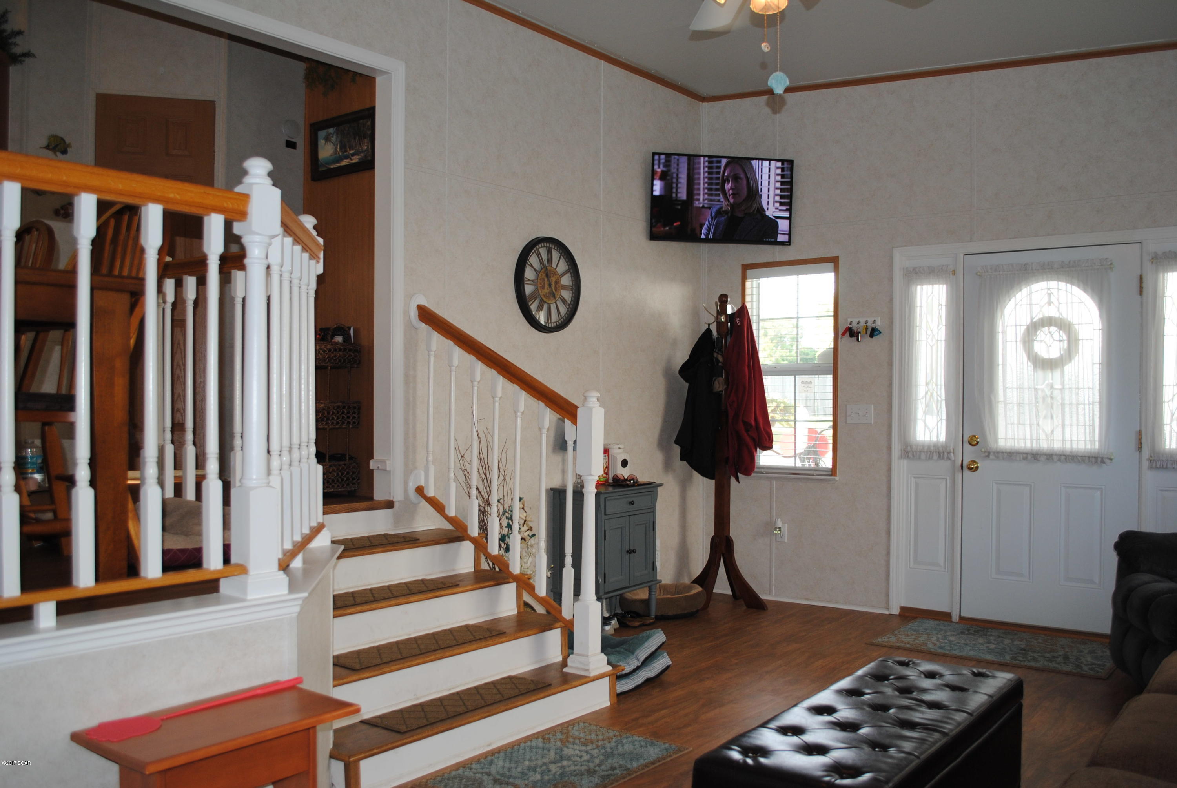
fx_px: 982
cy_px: 394
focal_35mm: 30
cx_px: 588
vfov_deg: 43.7
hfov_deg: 61.9
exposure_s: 1/60
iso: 200
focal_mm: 20
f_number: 3.8
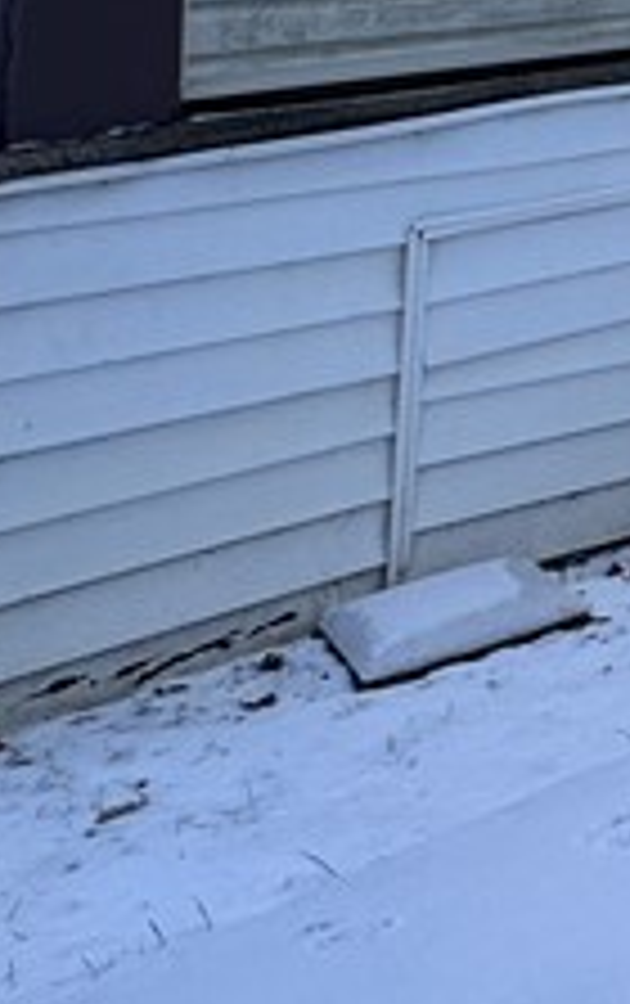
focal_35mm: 68
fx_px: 1862
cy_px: -329
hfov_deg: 12.6
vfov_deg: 25.6
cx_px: 1692
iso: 50
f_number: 2.2
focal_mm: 2.22
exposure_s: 1/1289
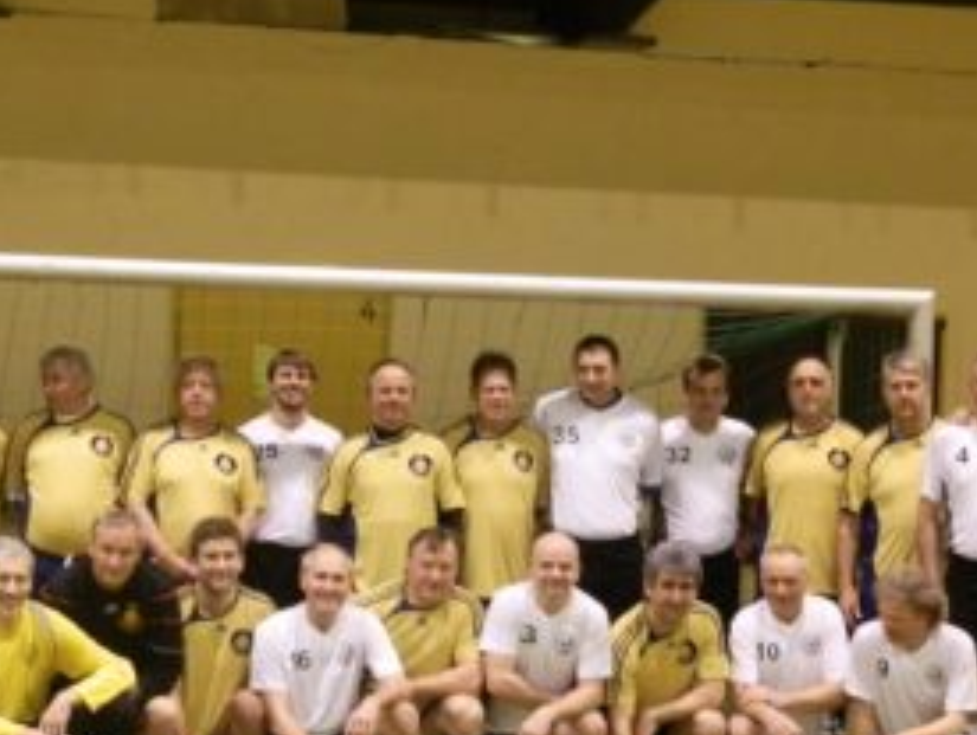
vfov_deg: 16.2
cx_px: 361
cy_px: 472
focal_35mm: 91
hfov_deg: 21.5
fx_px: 2572
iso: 200
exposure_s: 1/8
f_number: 3.5
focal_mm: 8.51
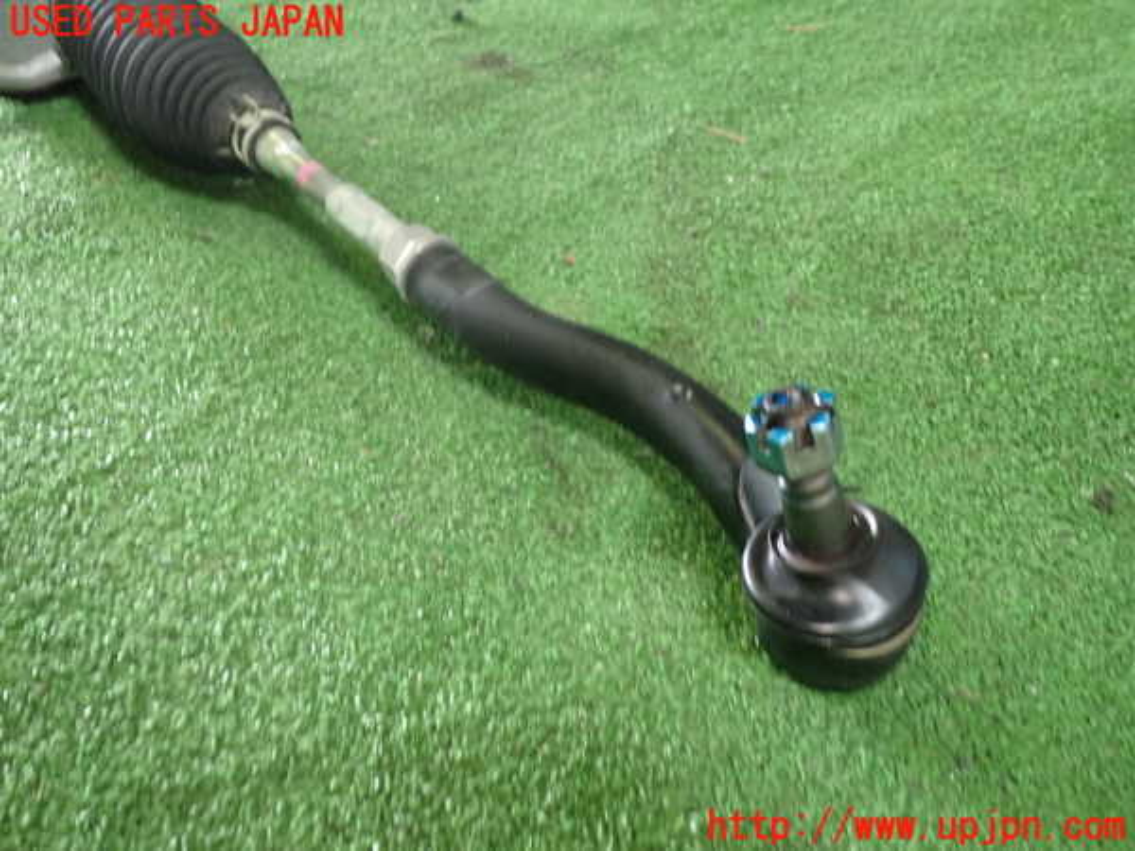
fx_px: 984
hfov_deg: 60.0
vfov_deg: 46.8
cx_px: 568
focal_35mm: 30
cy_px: 426
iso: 250
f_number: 2.3
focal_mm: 5.4
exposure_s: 1/30
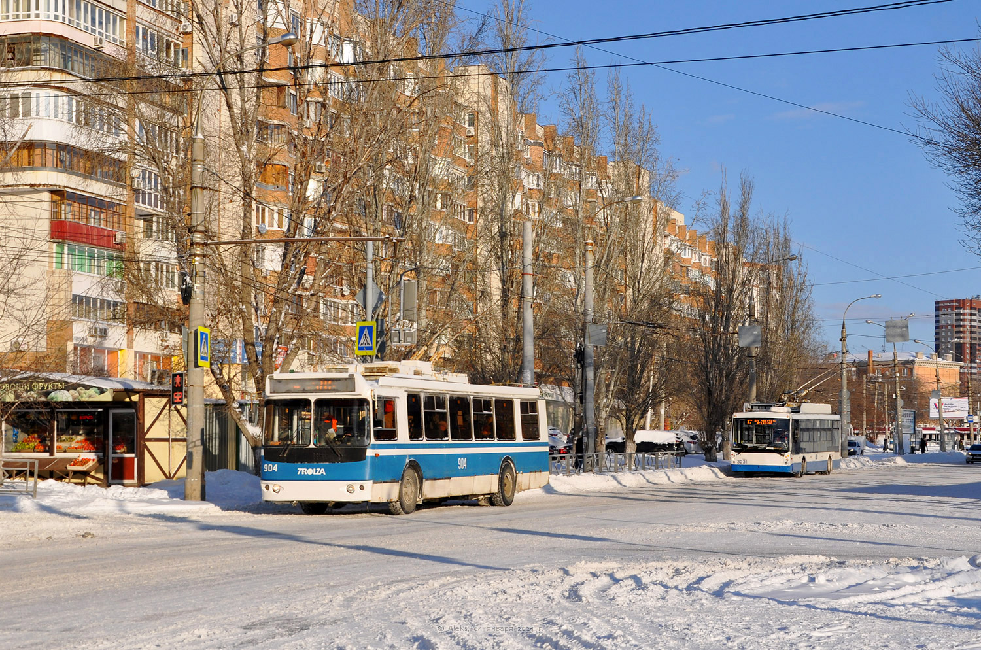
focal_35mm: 52
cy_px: 325
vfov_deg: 25.6
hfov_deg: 37.9
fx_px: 1428
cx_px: 490
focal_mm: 35
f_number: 9
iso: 200
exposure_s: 1/640
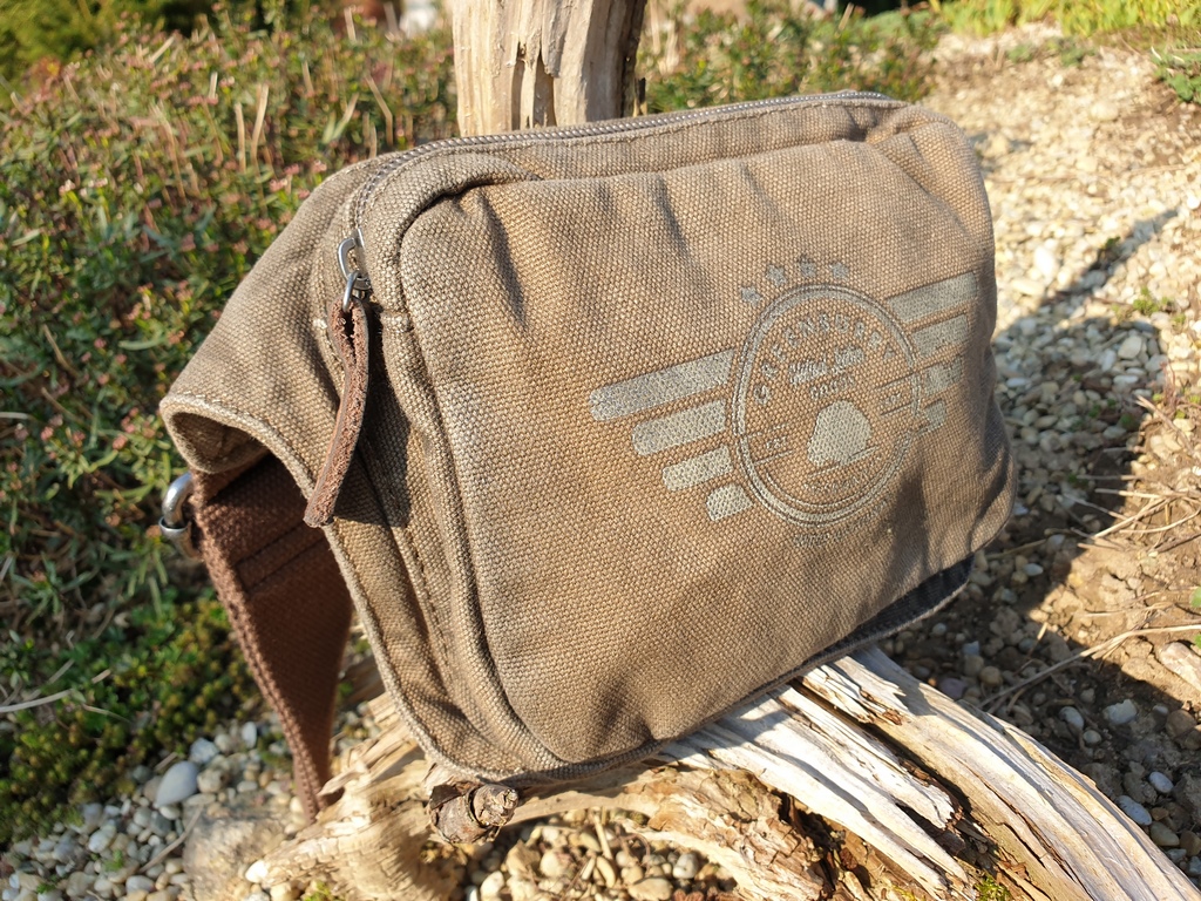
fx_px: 902
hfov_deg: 67.3
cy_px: 450
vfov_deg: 53.1
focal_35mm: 26
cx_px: 600
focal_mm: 4.3
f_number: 2.4
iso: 50
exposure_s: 1/546
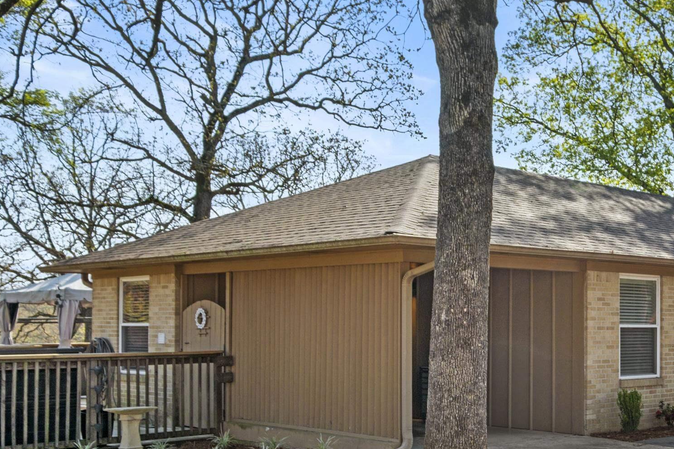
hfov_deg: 36.6
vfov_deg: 25.8
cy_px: 316
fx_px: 974
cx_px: 559
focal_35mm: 52
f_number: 8
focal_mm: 20.9
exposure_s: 1/100
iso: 400
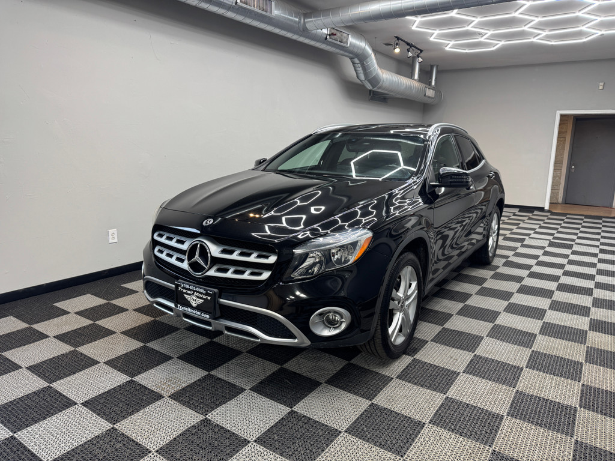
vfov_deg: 56.8
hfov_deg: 71.6
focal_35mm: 24
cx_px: 308
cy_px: 230
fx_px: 426
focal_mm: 6.76
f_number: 1.78
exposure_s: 1/120
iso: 100
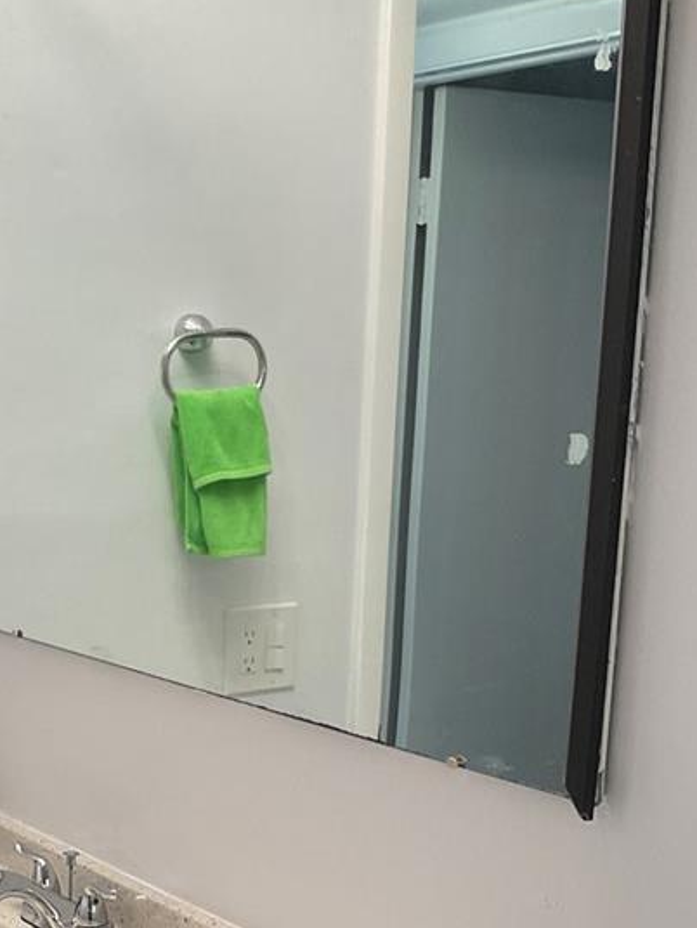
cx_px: 113
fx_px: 1743
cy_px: 833
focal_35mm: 65
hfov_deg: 22.2
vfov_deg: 28.7
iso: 50
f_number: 1.8
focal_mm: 3
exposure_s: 1/120
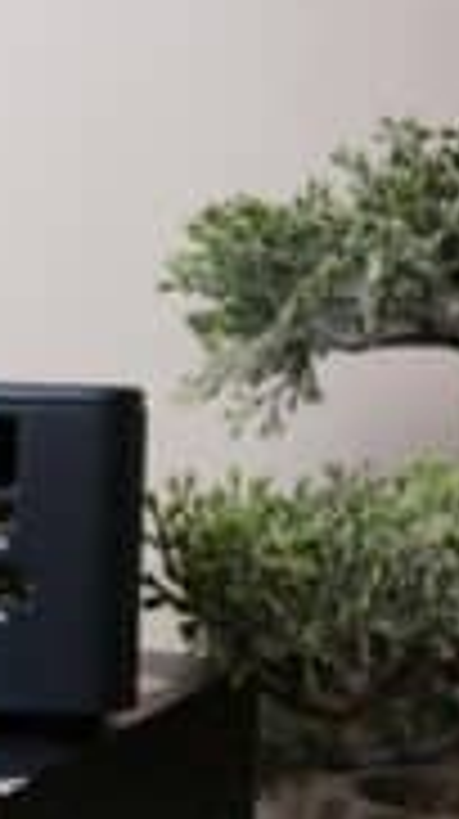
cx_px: -266
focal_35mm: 99
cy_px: 486
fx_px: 2148
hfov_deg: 11.6
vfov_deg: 21.6
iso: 320
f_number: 8
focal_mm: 29.2
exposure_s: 1/42
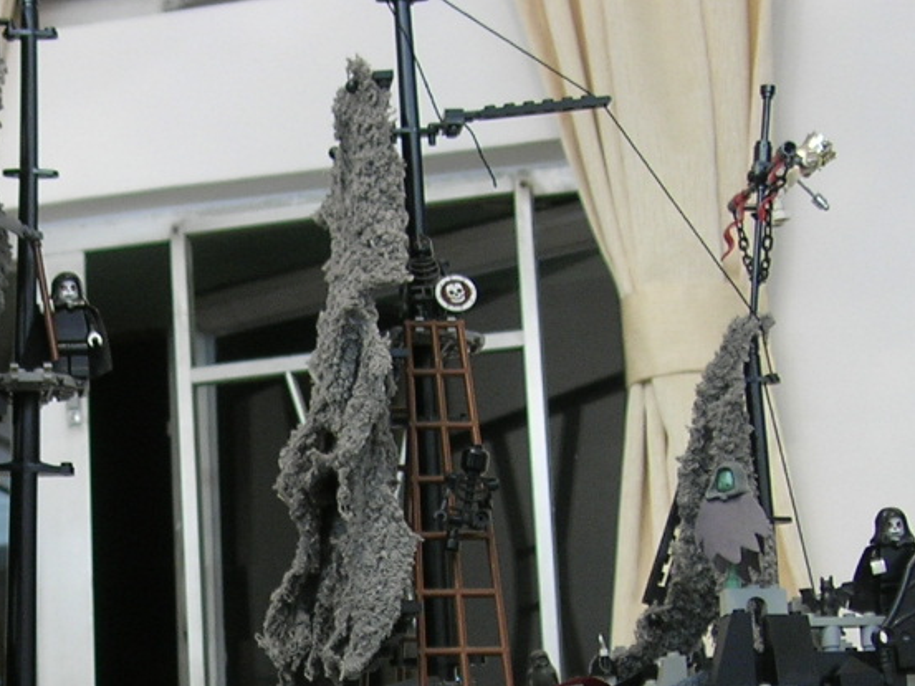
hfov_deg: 17.6
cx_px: 98
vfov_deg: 13.2
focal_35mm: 110
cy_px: 780
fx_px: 2908
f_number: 2.8
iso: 64
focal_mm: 7.8
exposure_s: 1/7.1
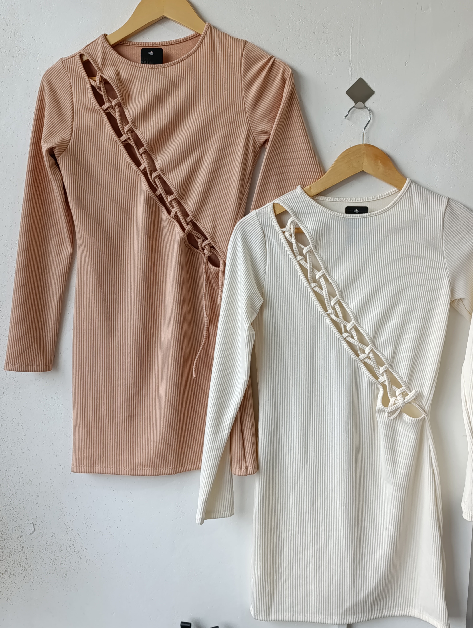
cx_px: 236
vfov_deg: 73.8
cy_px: 314
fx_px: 418
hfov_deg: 59.0
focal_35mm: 23
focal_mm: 6.14
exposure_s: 1/120
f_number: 1.6
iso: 320
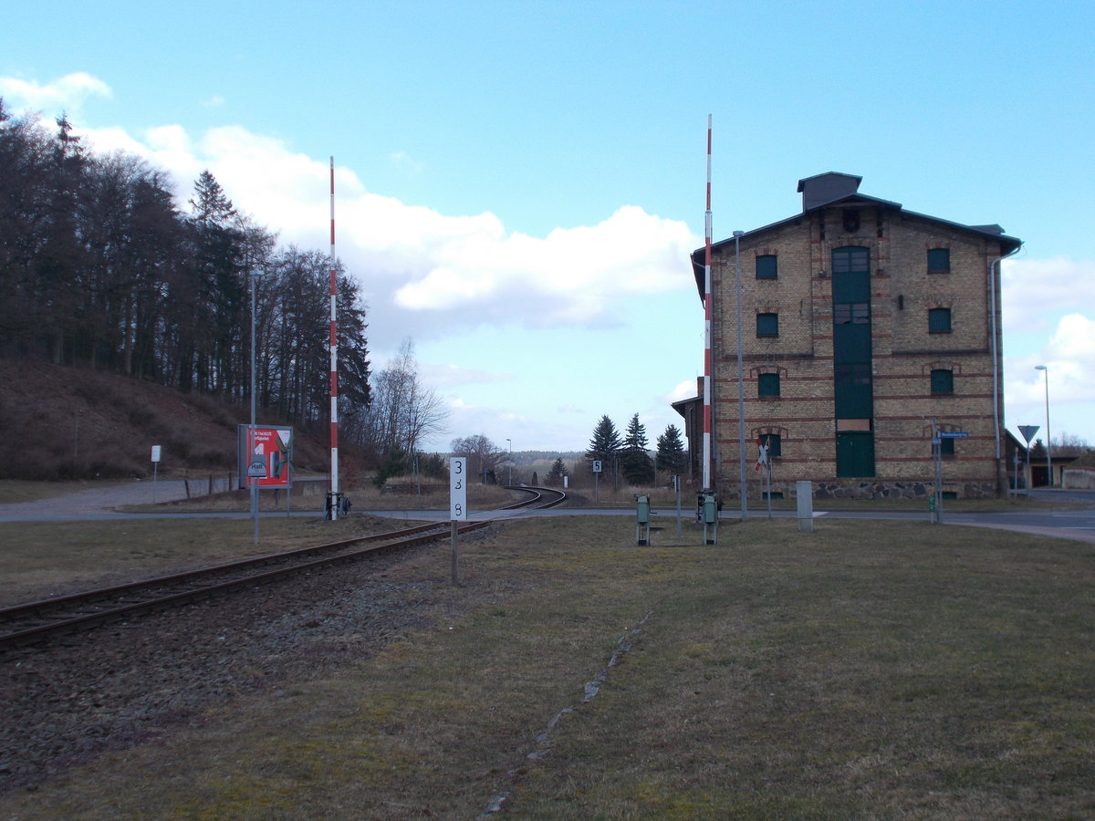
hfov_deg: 42.9
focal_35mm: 44
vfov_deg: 32.9
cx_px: 548
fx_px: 1392
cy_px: 410
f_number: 4.2
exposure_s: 1/320
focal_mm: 7.9
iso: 80
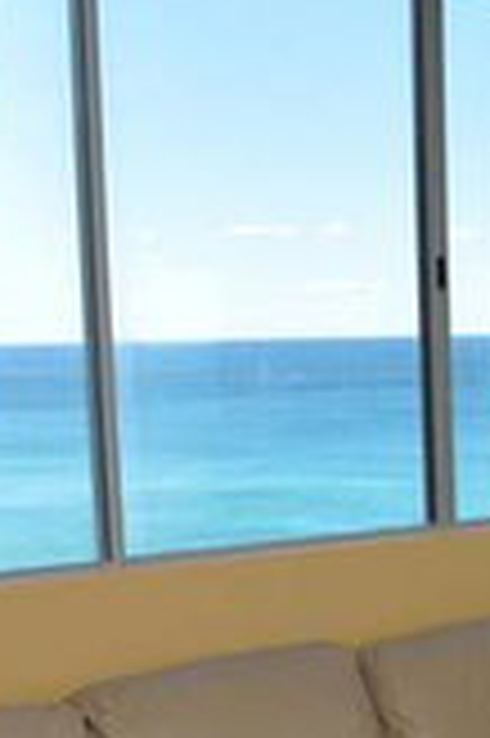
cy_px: 565
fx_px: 1616
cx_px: 809
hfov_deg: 15.4
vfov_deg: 25.4
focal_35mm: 79
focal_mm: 18
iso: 200
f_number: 11
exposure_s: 1/40
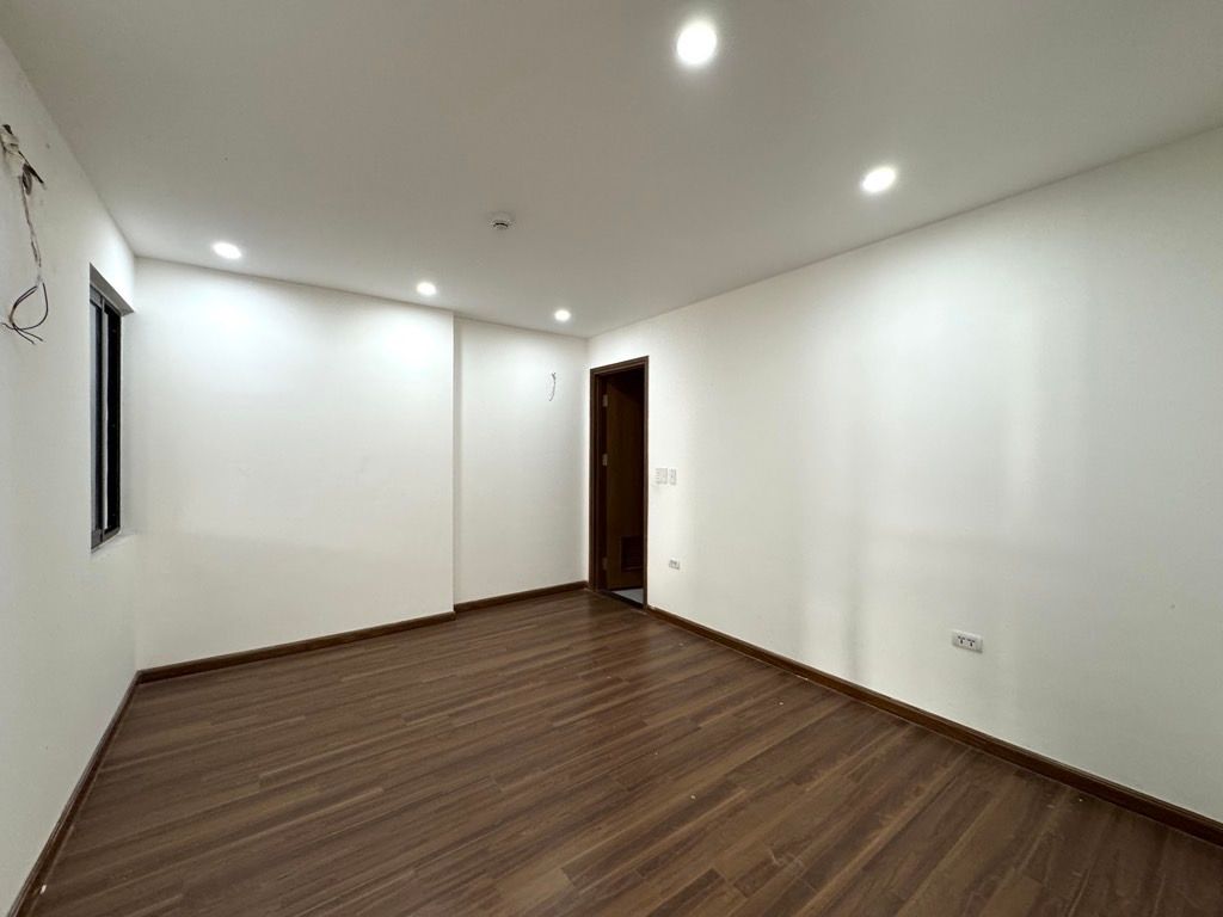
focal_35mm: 14
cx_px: 612
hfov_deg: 102.1
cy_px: 458
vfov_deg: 85.7
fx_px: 495
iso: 250
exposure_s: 1/99
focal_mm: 2.22
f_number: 2.2
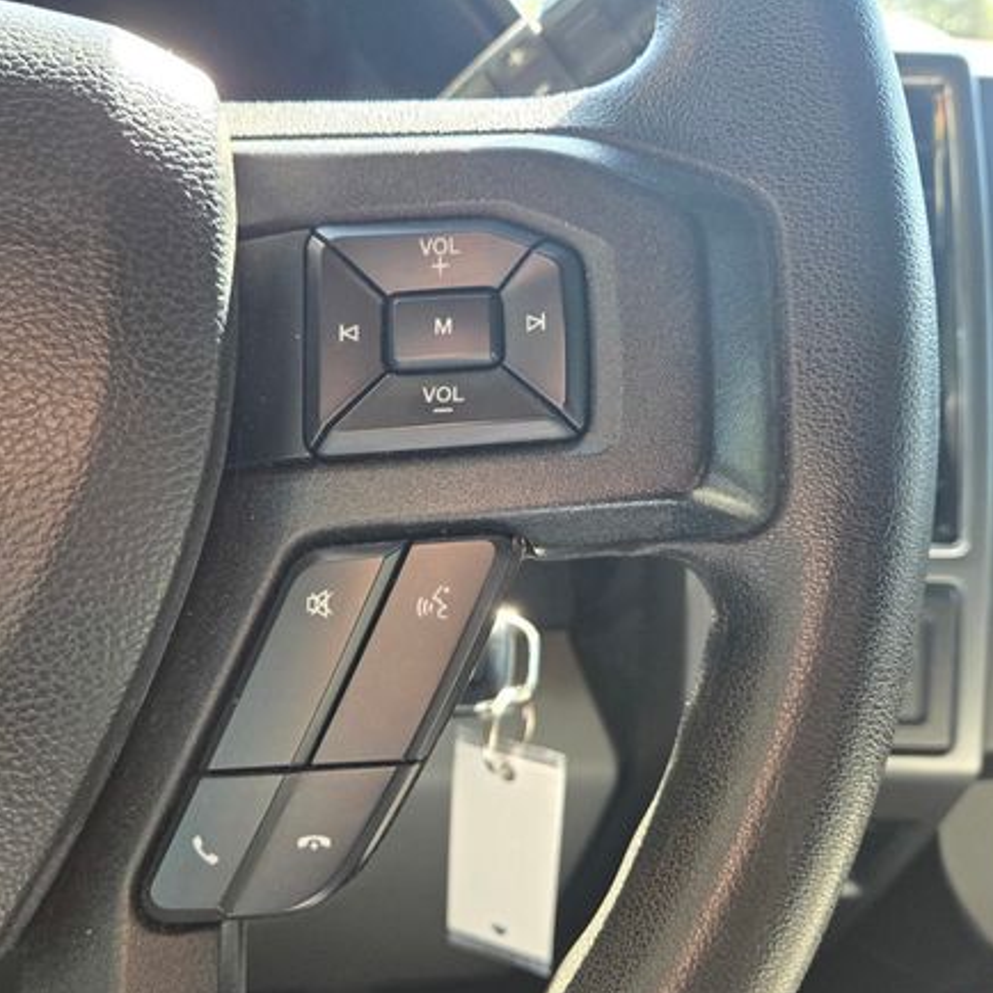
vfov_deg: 54.0
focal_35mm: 30
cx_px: 437
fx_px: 974
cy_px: 542
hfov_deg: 53.9
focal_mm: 5.4
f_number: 1.8
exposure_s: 1/180
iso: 100
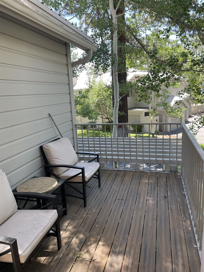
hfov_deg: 53.1
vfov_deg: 67.3
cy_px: 136
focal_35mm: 26
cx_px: 102
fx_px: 204
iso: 32
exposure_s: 1/275
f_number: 1.6
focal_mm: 4.2
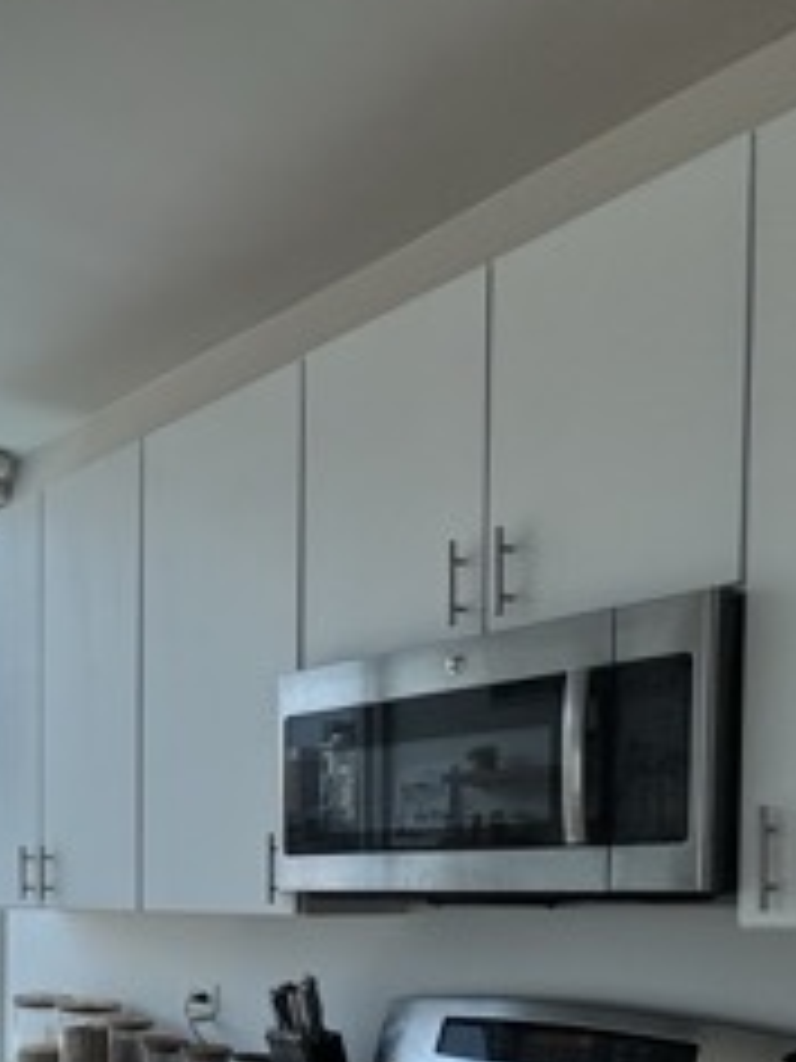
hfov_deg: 33.8
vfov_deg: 44.8
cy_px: 940
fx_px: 1165
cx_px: -31
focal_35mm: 38
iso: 40
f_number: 2.2
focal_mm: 2.22
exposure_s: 1/368
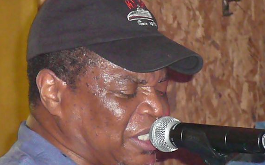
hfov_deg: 9.2
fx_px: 1639
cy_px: 83
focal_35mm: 227
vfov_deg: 5.8
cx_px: 141
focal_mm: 28.2
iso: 1600
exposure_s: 1/30
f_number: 4.1
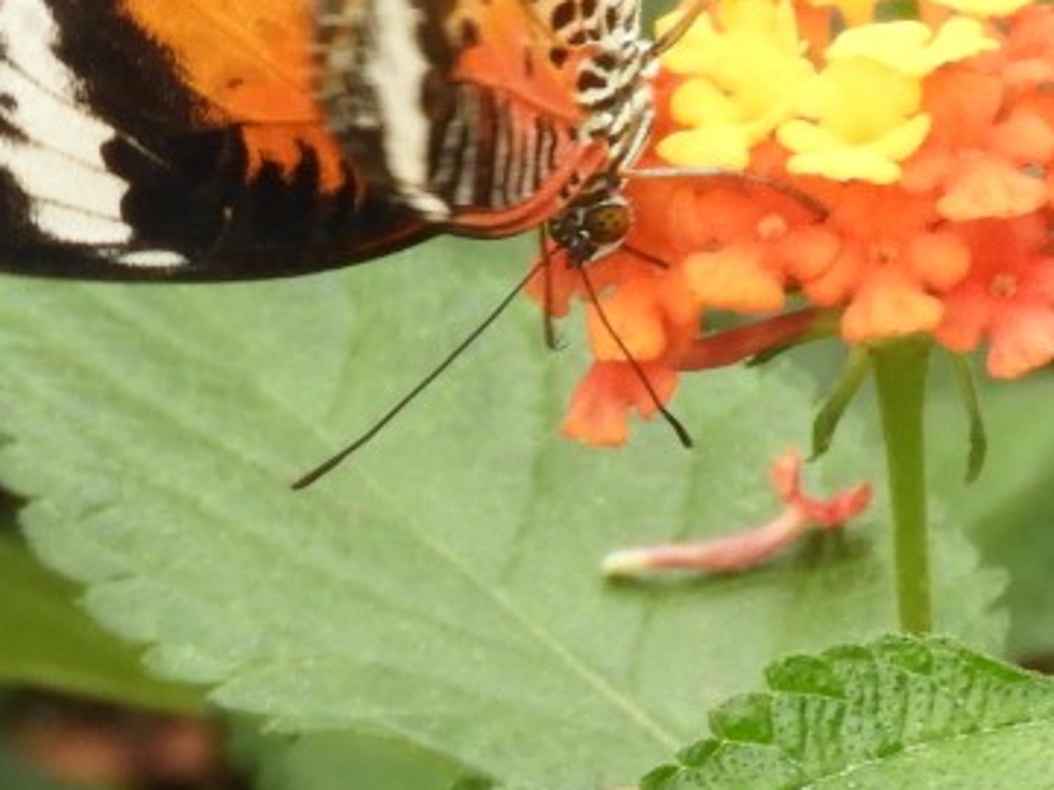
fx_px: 32884
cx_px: 547
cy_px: 538
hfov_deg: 1.8
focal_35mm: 1080
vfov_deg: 1.4
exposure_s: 1/125
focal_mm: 48.4
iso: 250
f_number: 5.5
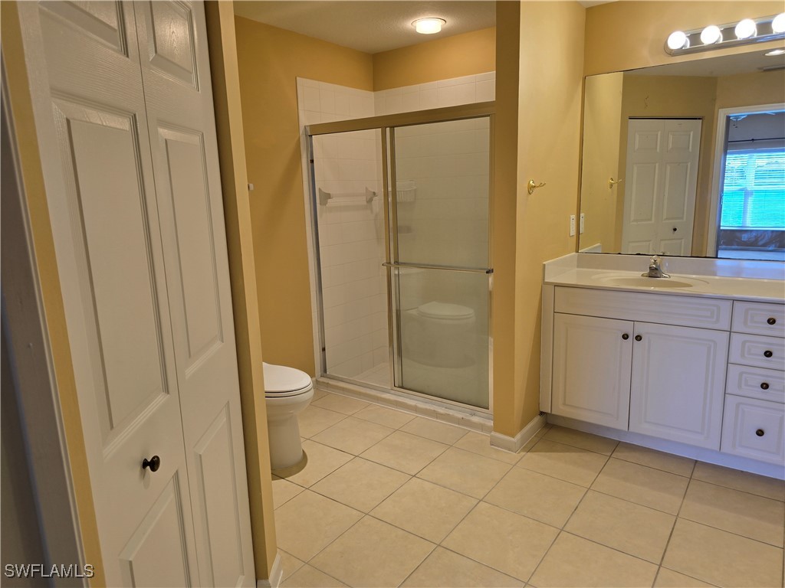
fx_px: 522
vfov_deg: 58.9
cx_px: 392
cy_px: 294
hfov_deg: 73.9
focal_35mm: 23
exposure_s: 1/120
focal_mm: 6.3
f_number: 1.7
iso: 32
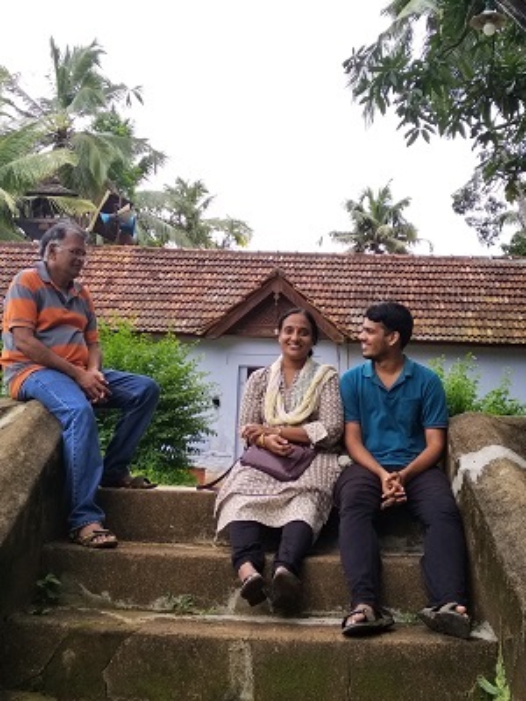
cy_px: 350
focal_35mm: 26
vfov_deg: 67.3
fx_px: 527
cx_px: 263
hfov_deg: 53.1
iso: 200
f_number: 2.2
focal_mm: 3.81
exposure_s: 1/336
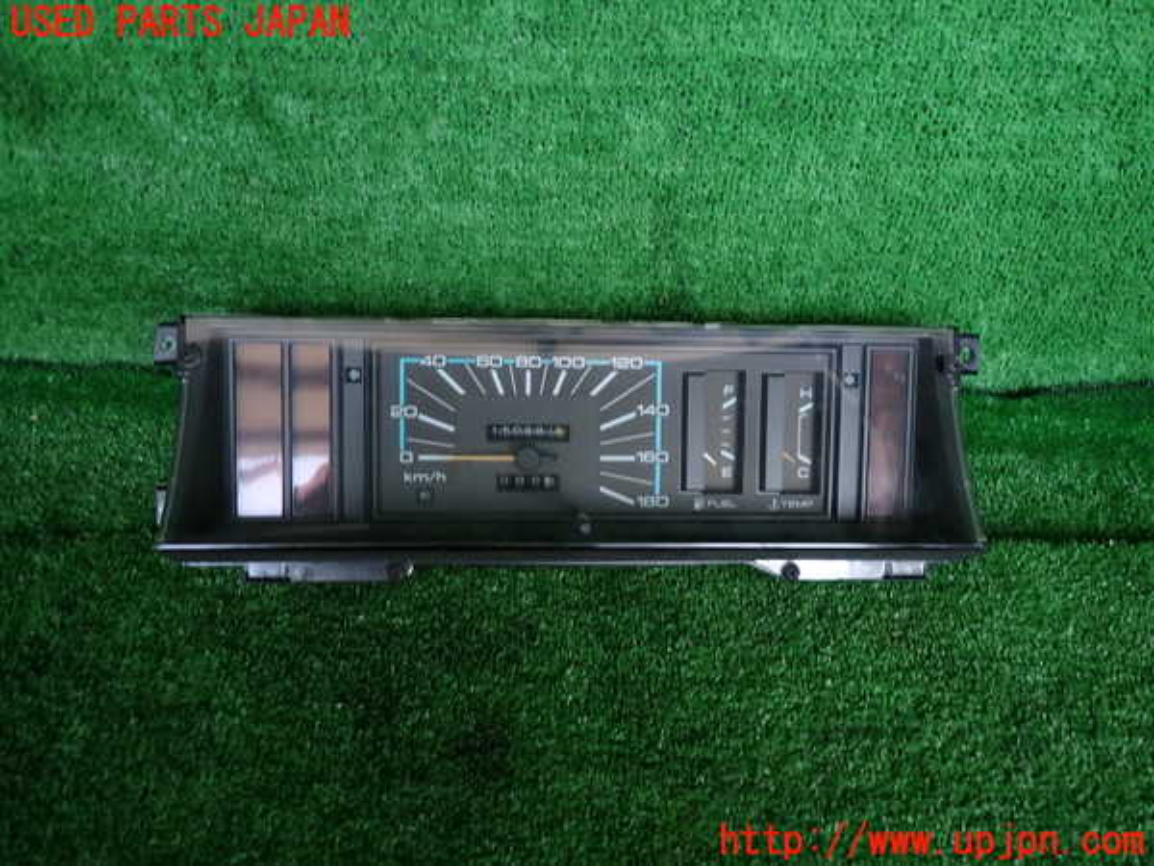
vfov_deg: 54.9
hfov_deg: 69.4
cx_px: 577
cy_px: 433
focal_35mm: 25
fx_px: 833
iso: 160
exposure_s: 1/60
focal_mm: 4.5
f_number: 2
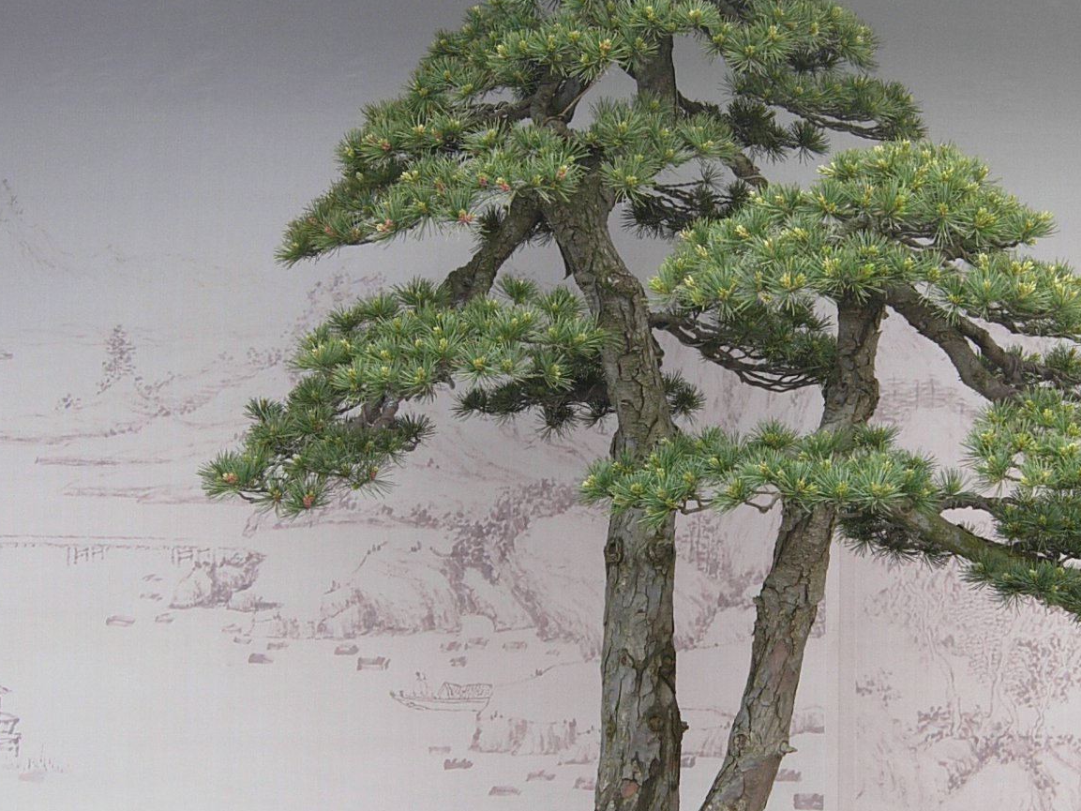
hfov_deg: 30.9
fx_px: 1936
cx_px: 739
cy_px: 481
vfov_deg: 23.6
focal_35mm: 62
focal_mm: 7.5
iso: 50
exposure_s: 1/104
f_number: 3.8
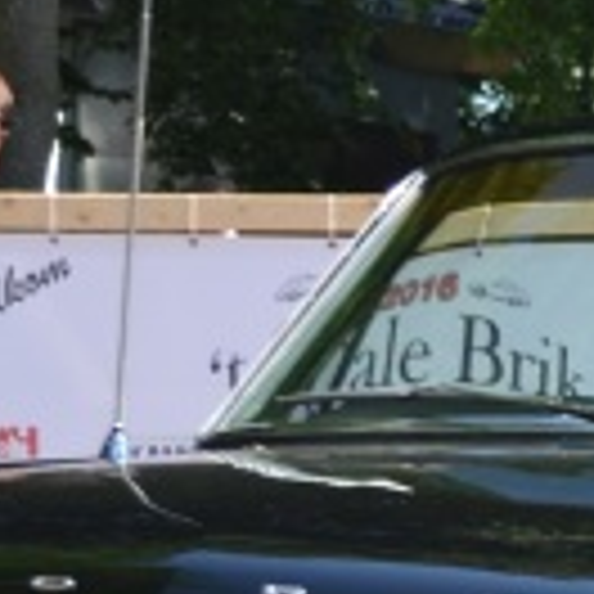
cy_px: 601
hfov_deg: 4.9
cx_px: 1557
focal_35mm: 348
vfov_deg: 5.0
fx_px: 6756
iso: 100
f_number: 6.3
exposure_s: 1/200
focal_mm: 36
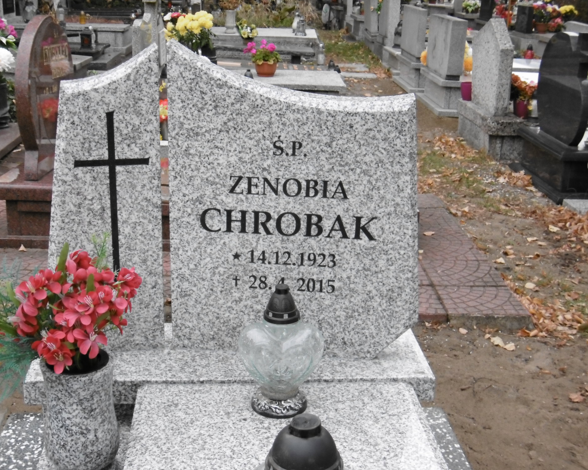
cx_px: 271
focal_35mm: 54
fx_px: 940
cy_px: 238
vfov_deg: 28.1
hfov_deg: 34.7
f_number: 4
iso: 640
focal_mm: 9.2
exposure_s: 1/200
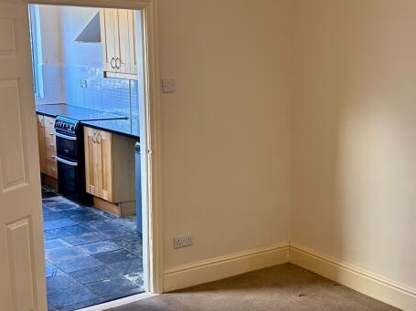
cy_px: 171
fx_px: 649
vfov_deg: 27.0
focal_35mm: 54
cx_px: 257
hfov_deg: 35.4
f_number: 1.78
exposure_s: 1/50
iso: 125
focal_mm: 6.86
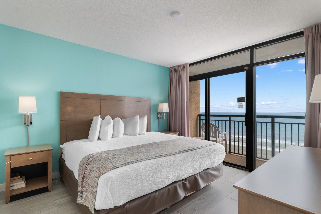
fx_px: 143
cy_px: 107
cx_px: 160
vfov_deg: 73.7
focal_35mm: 16
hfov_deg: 96.7
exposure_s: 1/60
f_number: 4.8
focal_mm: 11
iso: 100
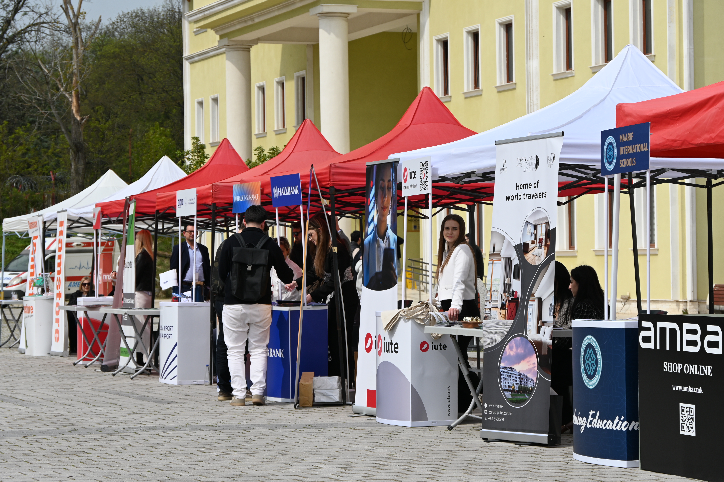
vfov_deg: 13.2
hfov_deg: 19.7
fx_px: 2081
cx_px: 362
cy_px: 241
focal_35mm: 104
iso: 100
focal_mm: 69
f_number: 8
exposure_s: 1/500
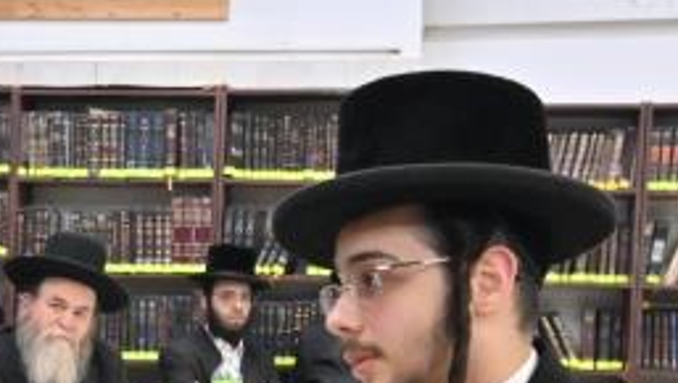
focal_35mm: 100
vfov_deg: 11.8
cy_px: 501
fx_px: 1799
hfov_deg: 20.8
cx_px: 45
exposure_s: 1/250
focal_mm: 24
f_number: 4
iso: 1000
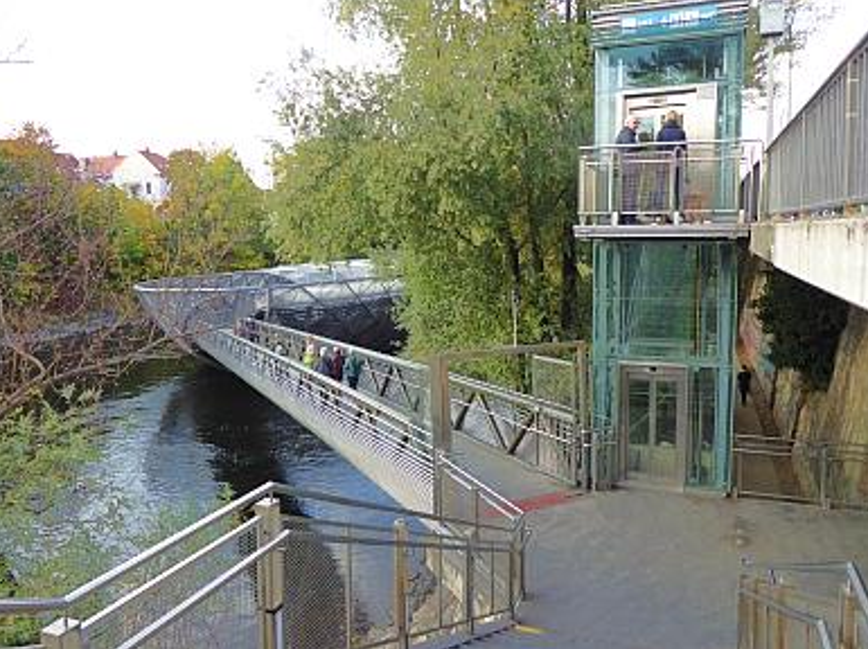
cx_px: 431
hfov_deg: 67.4
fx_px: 651
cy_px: 313
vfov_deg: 53.0
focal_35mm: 26
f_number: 3.3
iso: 100
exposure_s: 1/125
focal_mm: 4.3
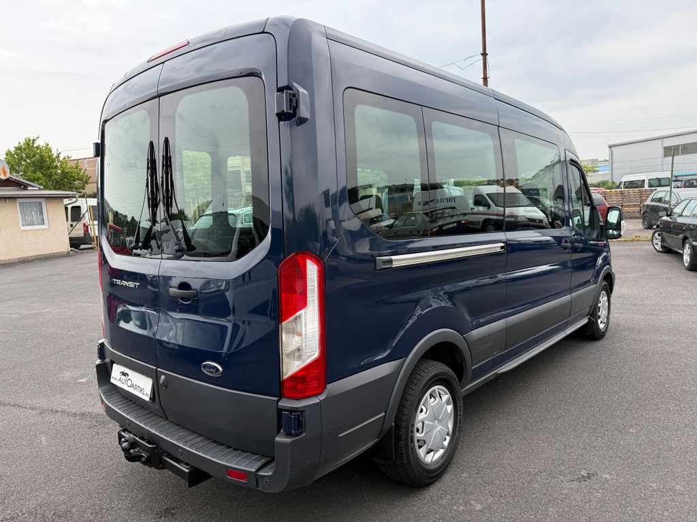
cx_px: 348
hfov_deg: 71.6
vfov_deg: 56.8
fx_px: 483
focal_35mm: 24
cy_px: 261
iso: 100
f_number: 1.78
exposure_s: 1/1032
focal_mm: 6.76
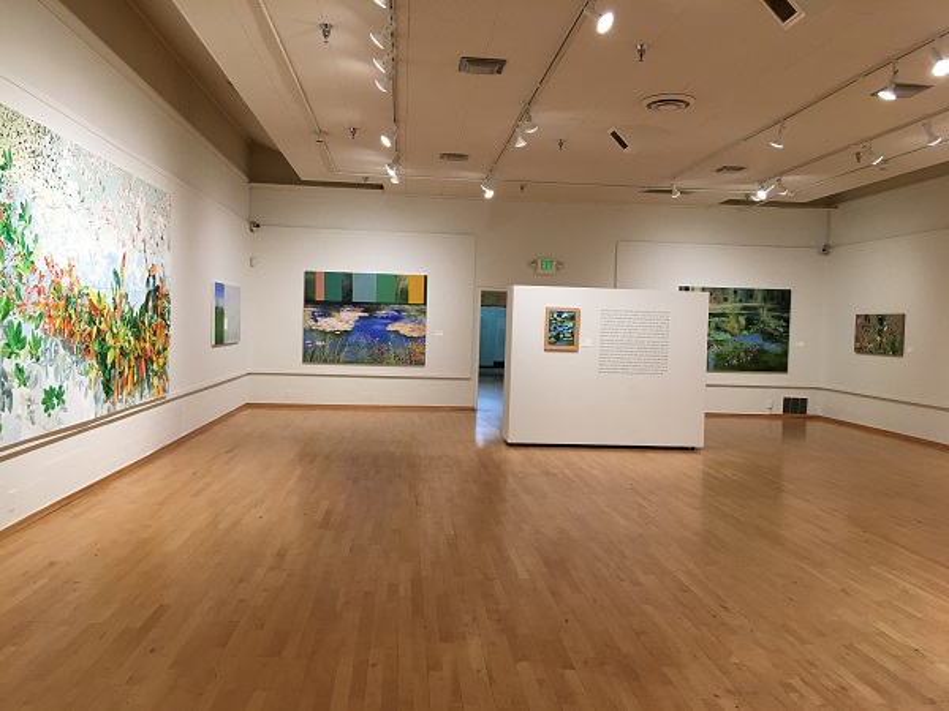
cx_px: 474
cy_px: 356
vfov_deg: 48.2
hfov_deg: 61.7
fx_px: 795
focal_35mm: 29
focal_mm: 4.15
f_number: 2.2
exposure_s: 1/15
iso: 25
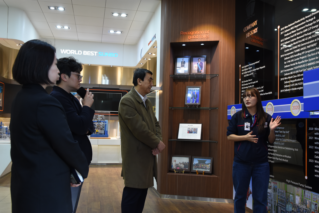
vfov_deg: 36.9
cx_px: 160
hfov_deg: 53.1
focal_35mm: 36
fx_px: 319
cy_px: 106
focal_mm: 24
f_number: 4.5
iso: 800
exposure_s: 1/80
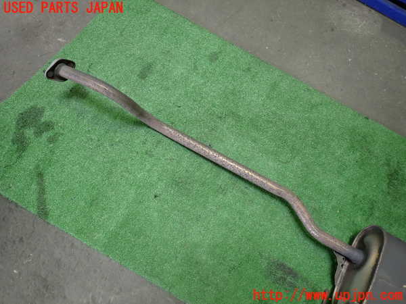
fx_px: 293
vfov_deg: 54.9
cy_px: 152
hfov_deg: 69.4
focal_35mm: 25
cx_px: 203
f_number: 2
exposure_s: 1/50
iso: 200
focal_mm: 4.5
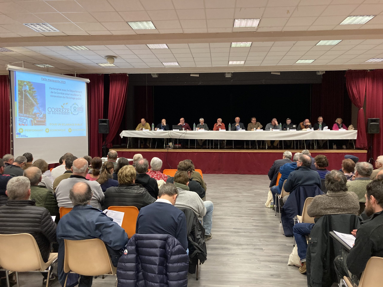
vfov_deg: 49.7
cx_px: 192
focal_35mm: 28
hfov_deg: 63.4
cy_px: 144
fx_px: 310
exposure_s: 1/50
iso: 250
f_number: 1.8
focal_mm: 3.99
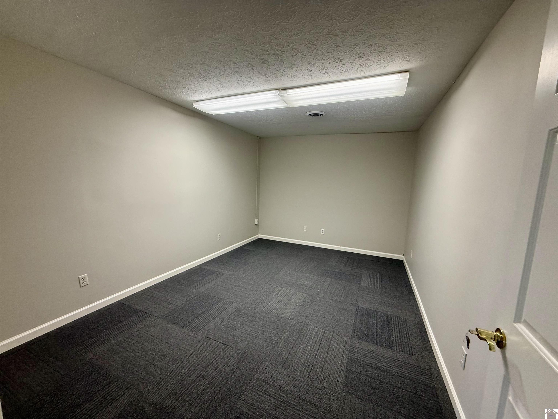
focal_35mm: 14
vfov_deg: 85.7
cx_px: 279
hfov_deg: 102.1
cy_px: 210
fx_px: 226
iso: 200
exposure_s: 1/120
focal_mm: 2.22
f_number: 2.2
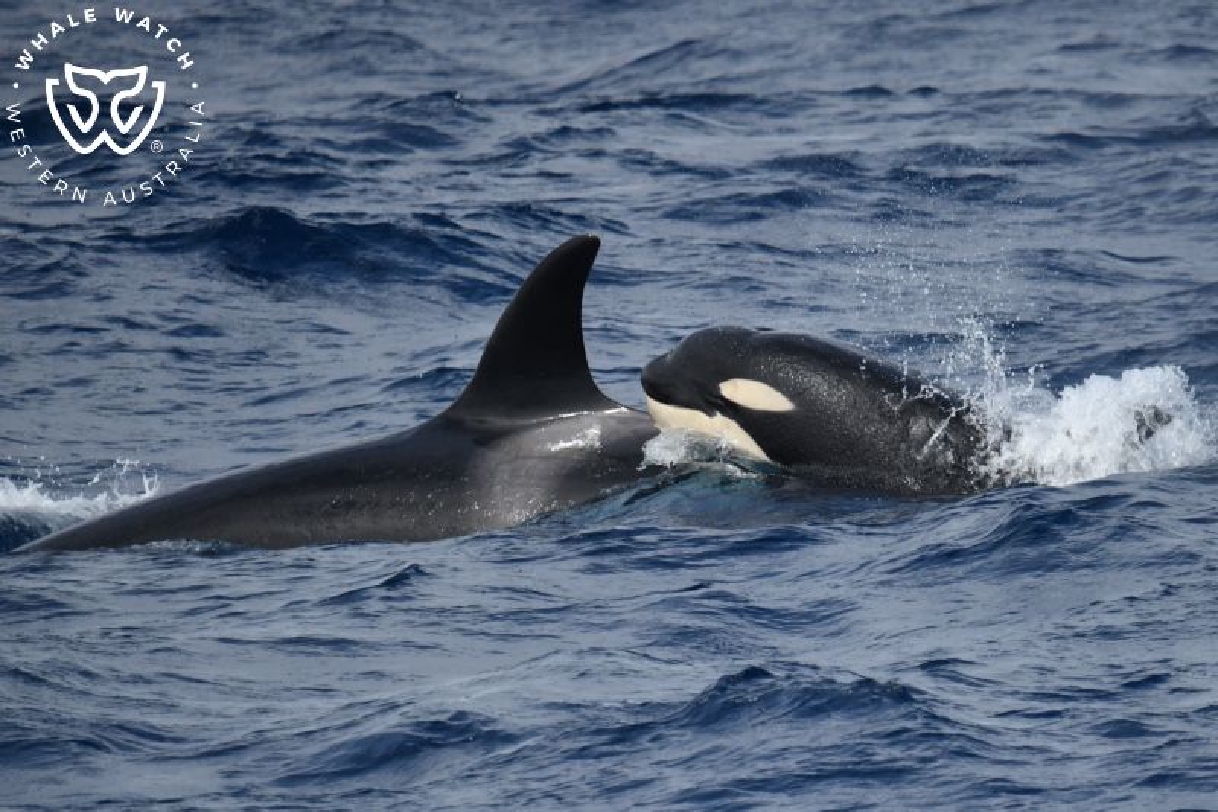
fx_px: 20295
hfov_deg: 3.4
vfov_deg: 2.3
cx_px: 609
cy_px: 406
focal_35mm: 600
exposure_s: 1/8000
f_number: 6.3
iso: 1100
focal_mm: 600
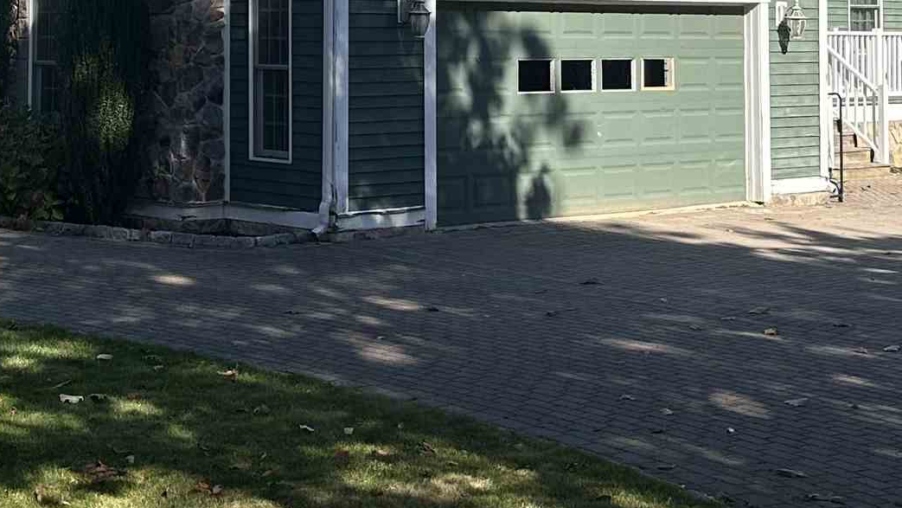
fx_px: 1842
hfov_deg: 27.4
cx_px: 335
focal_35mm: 77
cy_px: -84
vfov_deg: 15.2
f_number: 1.78
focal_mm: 6.86
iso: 80
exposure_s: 1/2732
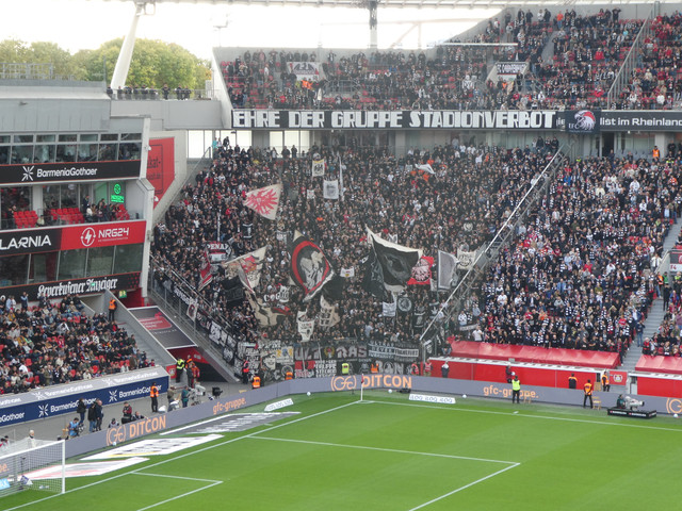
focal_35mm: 90
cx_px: 341
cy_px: 256
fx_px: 1773
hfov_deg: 21.8
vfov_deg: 16.4
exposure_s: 1/80
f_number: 4.9
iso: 125
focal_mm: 16.1
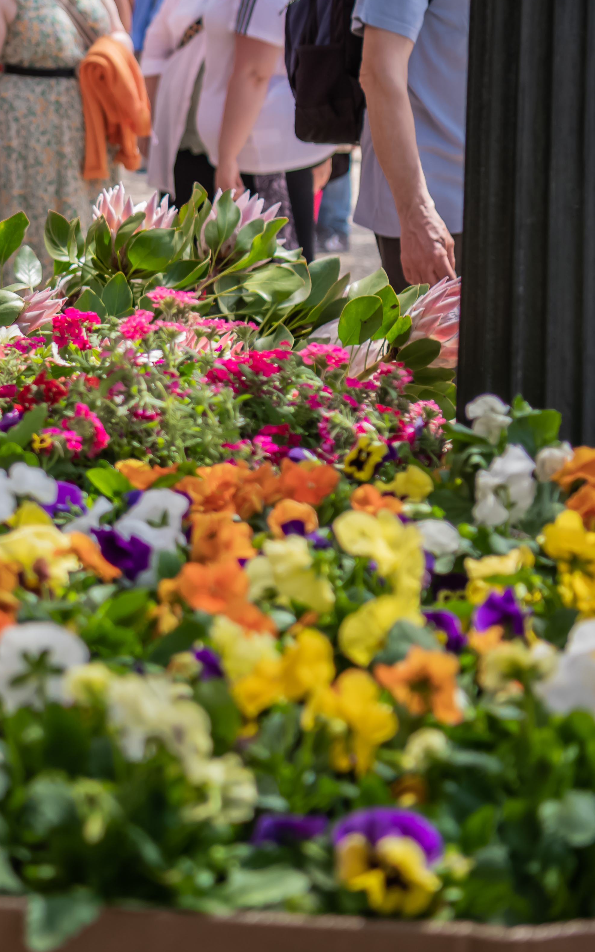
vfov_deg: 17.4
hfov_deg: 10.6
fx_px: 3087
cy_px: 216
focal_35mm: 119
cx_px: -329
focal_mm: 45
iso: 125
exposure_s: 1/1000
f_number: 2.8
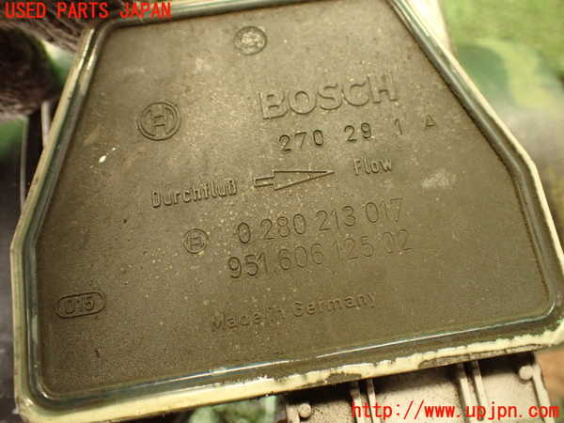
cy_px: 212
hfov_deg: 51.4
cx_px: 282
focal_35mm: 36
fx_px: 587
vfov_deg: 39.7
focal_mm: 6.37
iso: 800
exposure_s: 1/30
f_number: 2.5
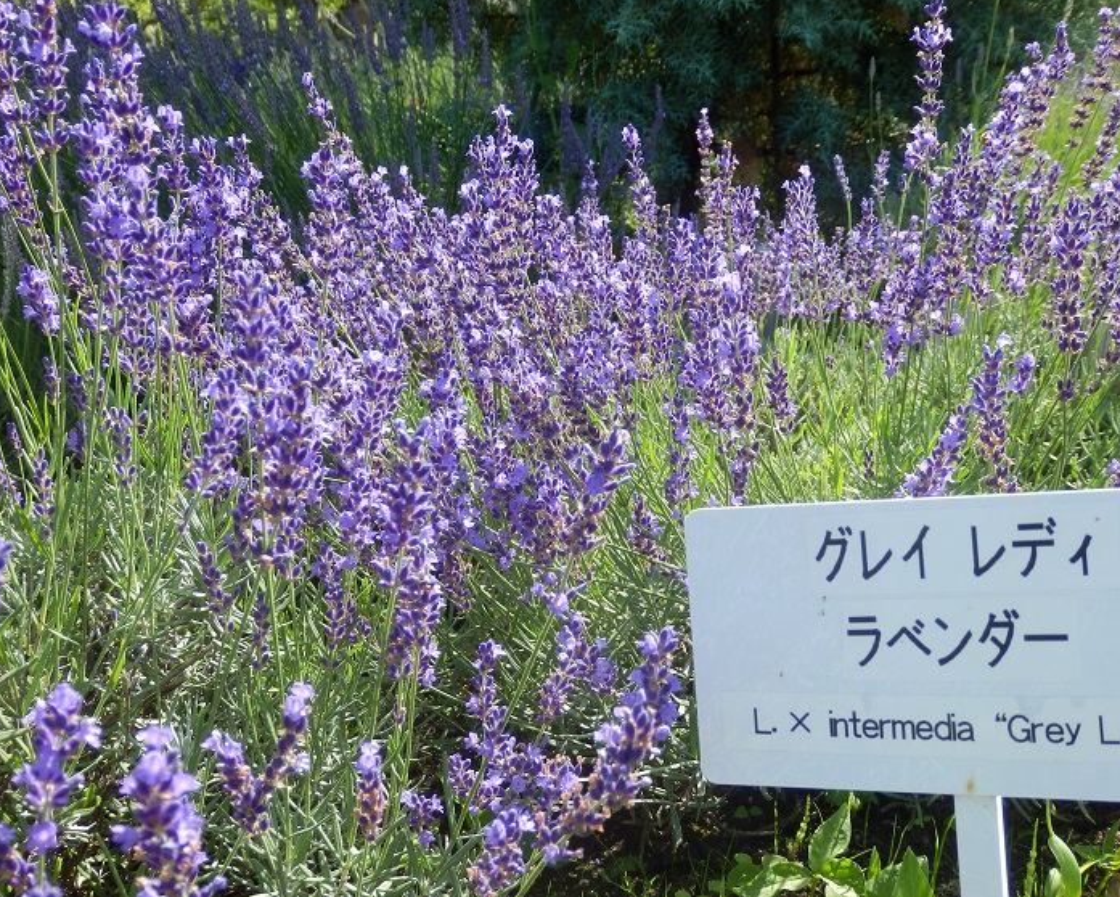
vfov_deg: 35.7
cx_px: 542
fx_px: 1393
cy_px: 447
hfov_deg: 43.8
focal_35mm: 42
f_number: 3.7
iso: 80
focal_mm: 7.3
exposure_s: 1/250
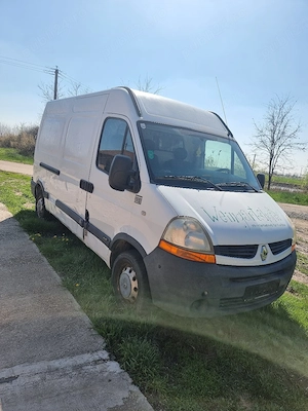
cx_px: 154
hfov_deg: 56.8
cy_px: 206
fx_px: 285
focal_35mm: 24
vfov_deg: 71.6
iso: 50
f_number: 1.8
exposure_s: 1/1250
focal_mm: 6.7
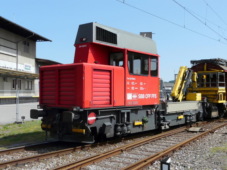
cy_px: 85
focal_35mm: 44
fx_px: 289
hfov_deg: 42.9
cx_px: 114
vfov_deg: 32.9
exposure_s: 1/500
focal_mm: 7.2
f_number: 5.6
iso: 100
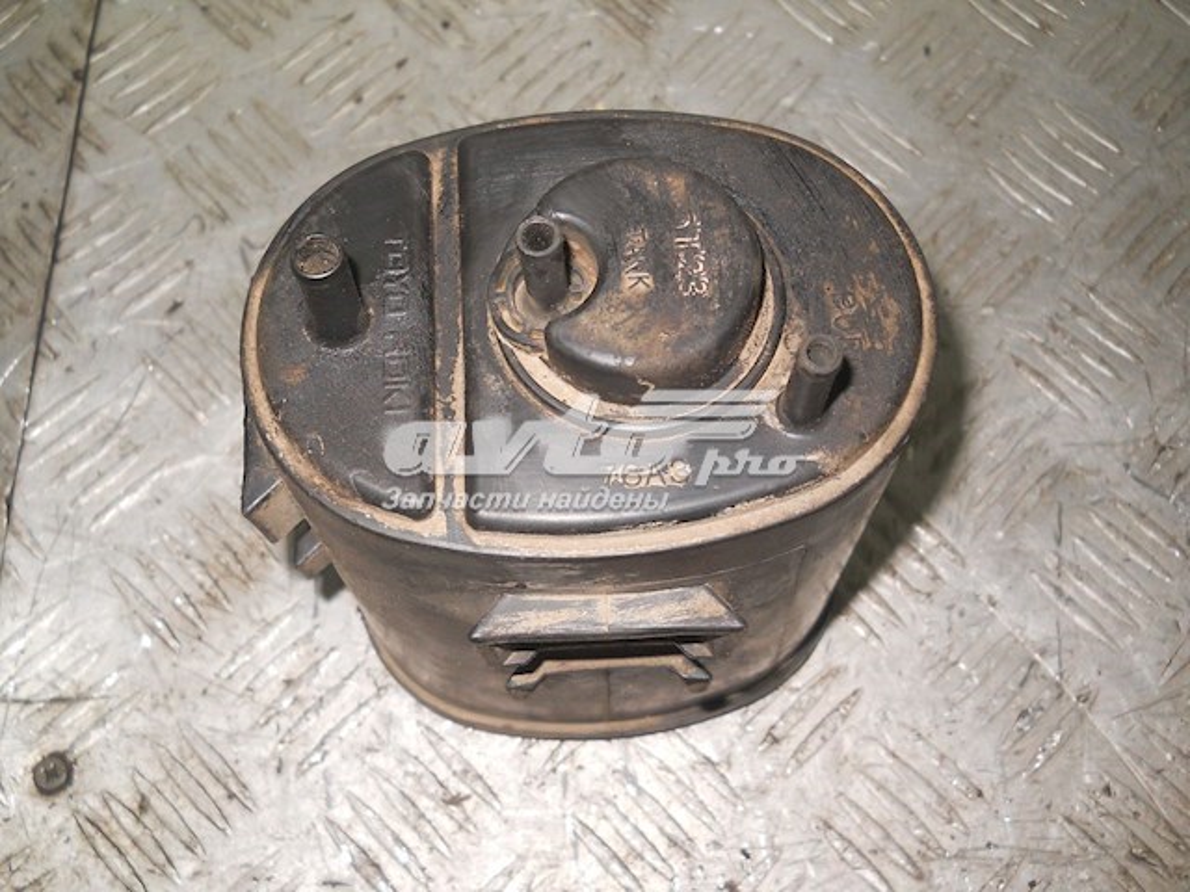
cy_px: 446
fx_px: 1409
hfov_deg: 45.8
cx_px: 595
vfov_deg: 35.1
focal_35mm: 41
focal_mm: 6.72
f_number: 5.5
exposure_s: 1/30
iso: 100
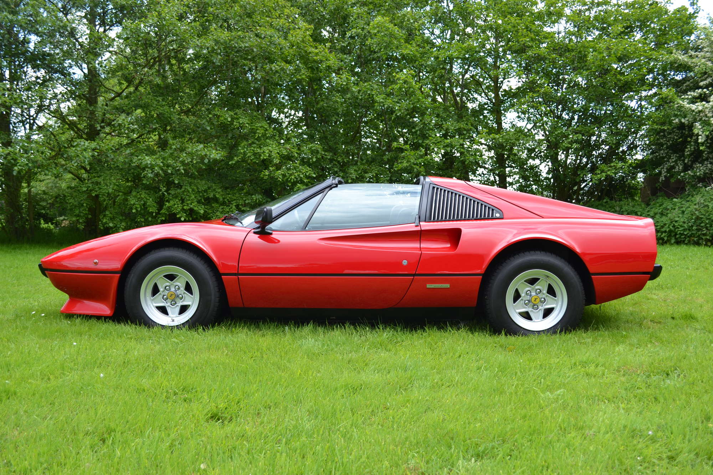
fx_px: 653
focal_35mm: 33
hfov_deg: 57.2
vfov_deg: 40.0
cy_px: 238
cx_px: 356
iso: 100
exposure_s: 1/125
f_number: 5.6
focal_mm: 22
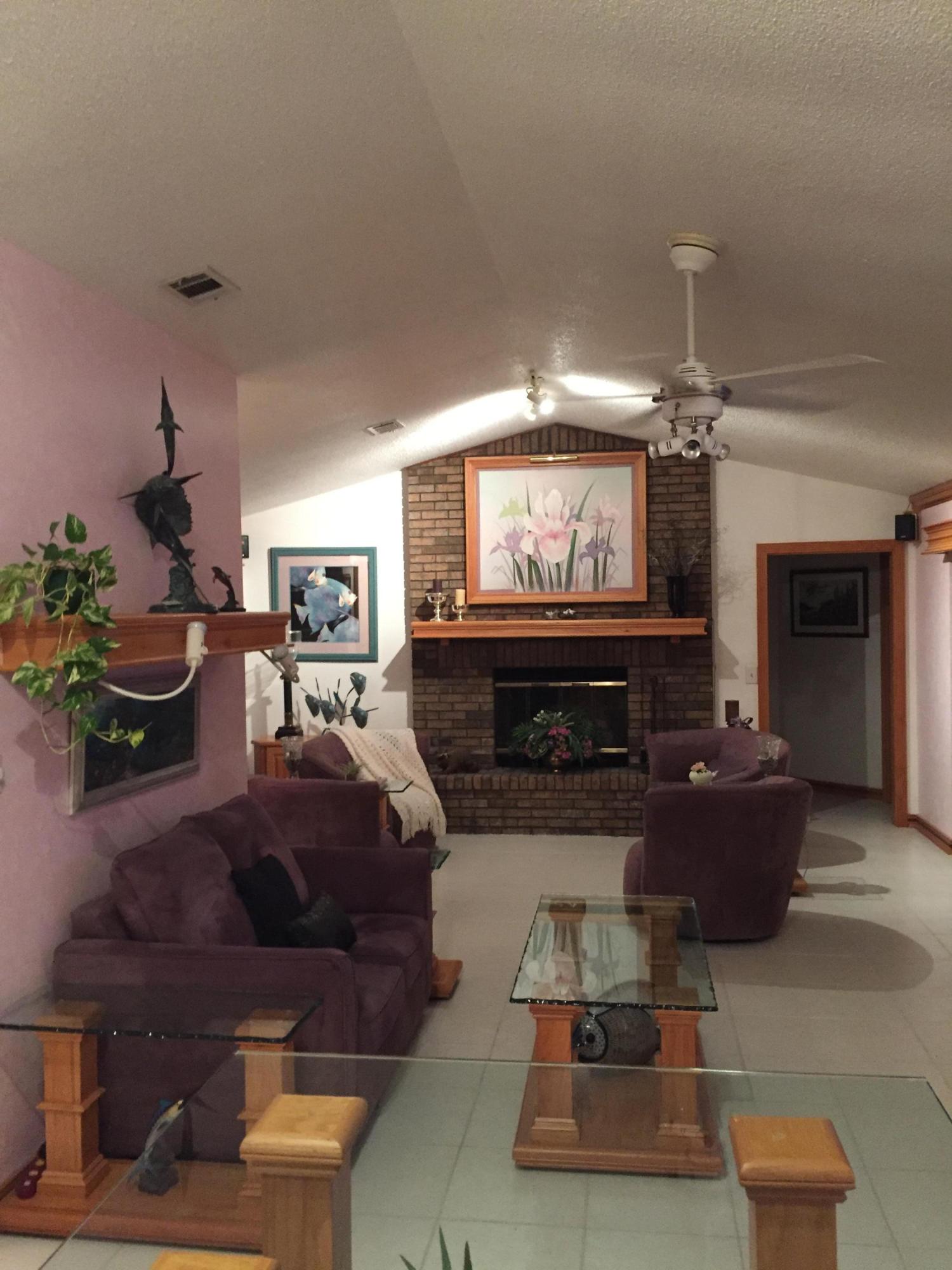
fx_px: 1063
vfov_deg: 61.7
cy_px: 635
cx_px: 476
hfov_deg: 48.2
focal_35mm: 29
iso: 250
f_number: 2.2
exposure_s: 1/15
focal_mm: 4.15
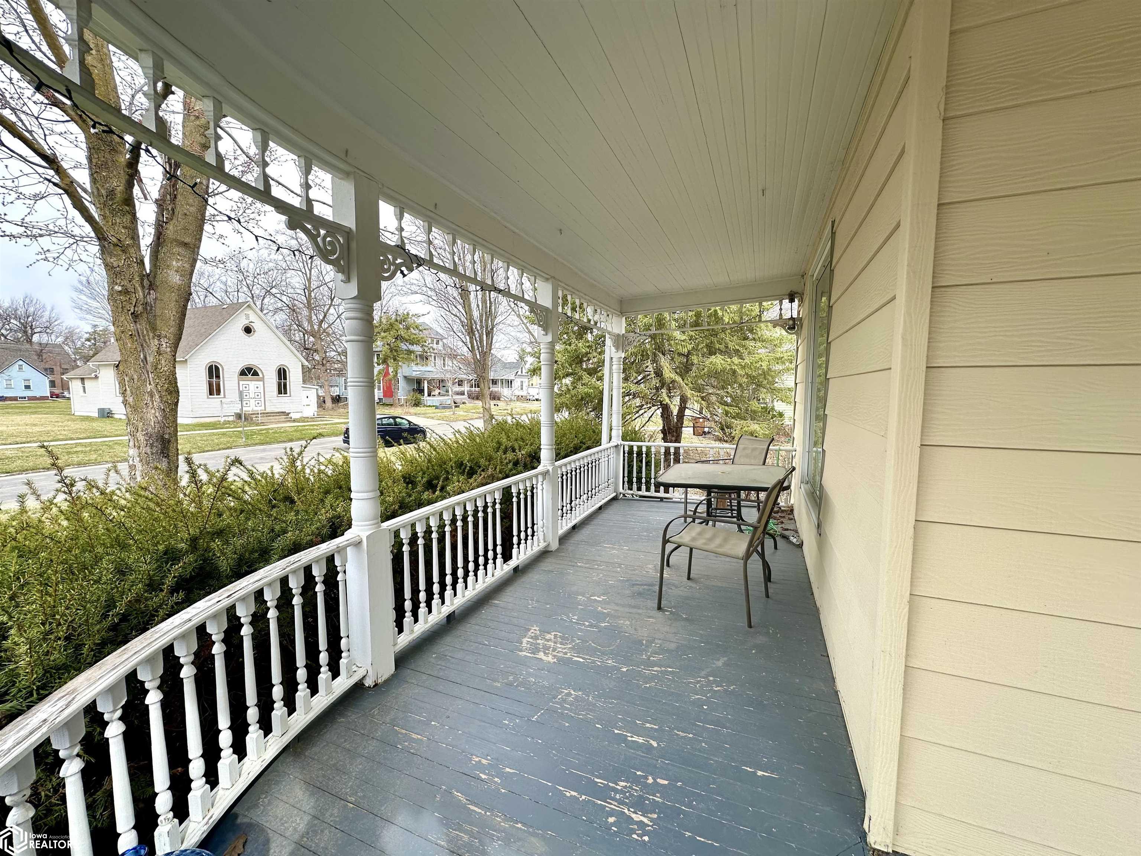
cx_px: 570
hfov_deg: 102.1
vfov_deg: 85.7
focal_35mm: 14
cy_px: 428
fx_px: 461
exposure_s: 1/449
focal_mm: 2.22
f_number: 2.2
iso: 40
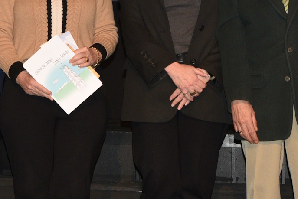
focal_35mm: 131
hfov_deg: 15.5
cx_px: 43
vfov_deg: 10.4
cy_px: -6
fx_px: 1085
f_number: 5
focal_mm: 36
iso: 1000
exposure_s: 1/60
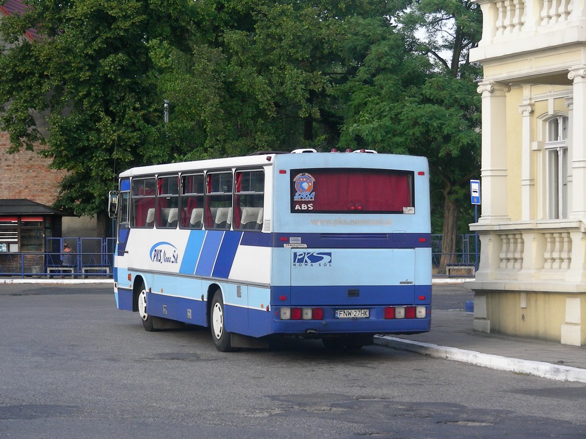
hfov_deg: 17.4
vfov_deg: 13.1
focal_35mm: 113
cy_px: 220
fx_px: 1913
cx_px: 293
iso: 50
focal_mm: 18.9
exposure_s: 1/157
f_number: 3.5
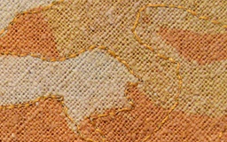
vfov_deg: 7.2
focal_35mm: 179
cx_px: 9
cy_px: 193
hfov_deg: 11.6
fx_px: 1107
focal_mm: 30
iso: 3200
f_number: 4.2
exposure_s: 1/50
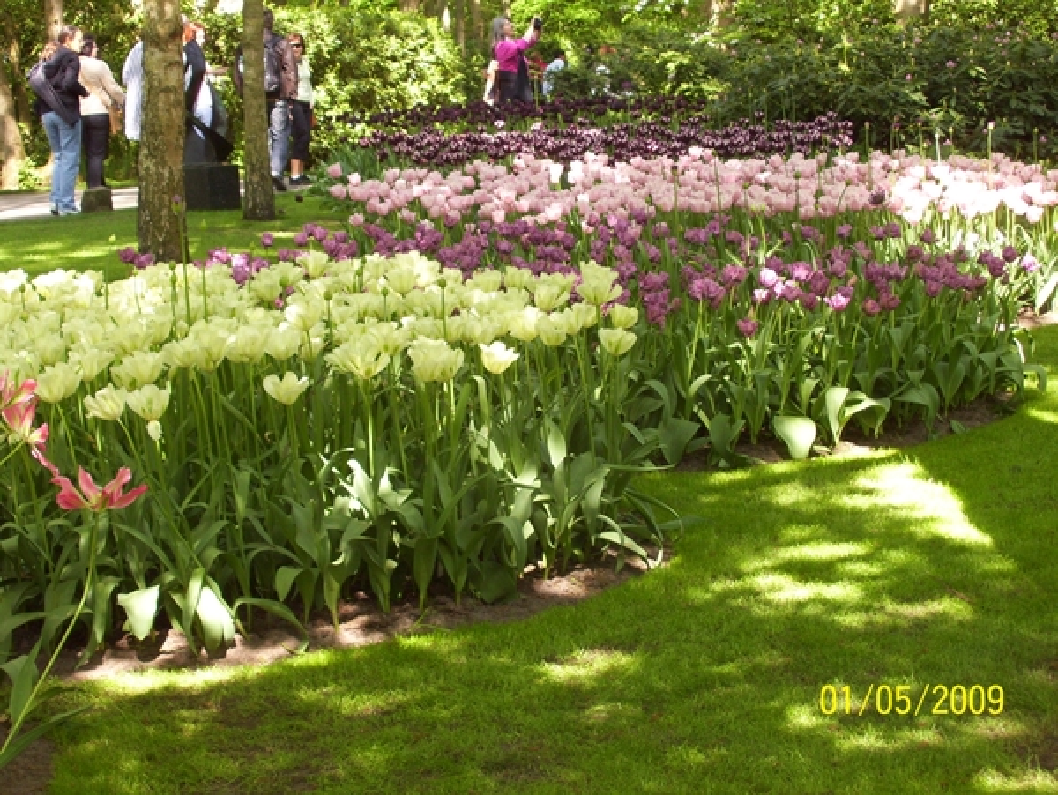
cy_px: 398
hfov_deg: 22.5
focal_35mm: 87
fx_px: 2661
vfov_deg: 17.0
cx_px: 529
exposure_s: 1/80
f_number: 4.3
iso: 160
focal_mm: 14.3
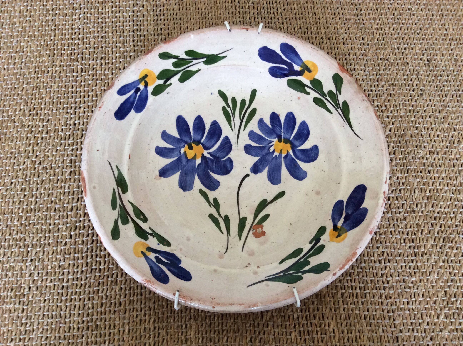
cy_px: 173
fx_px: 427
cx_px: 232
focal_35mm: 32
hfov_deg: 56.9
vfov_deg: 44.1
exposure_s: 1/25
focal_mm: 3.3
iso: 100
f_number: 2.4
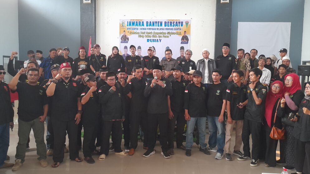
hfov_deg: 67.9
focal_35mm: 28
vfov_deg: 41.5
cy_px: 84
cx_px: 155
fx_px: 230
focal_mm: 4.6
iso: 400
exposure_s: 1/33
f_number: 2
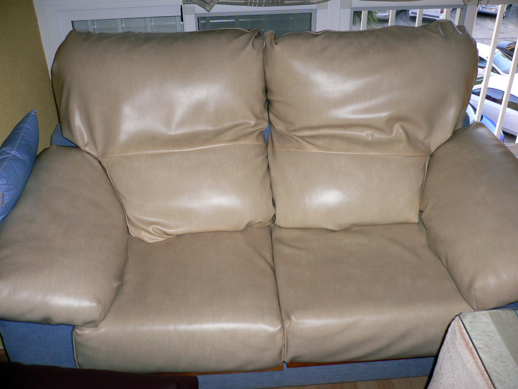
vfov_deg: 40.7
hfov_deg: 52.6
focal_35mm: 35
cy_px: 194
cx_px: 259
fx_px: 524
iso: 150
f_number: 2.8
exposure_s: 1/60
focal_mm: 5.8
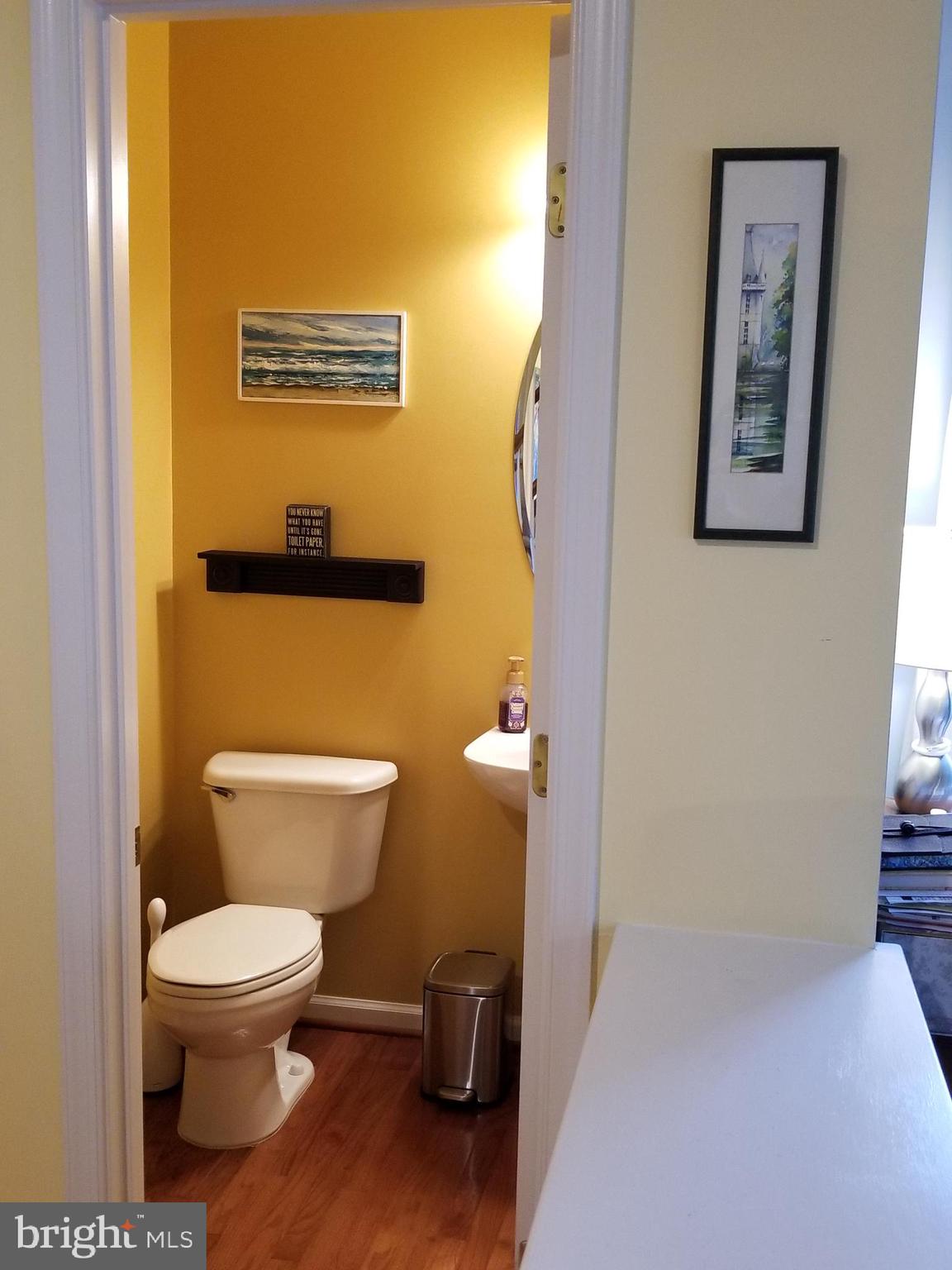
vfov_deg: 67.3
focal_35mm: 26
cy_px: 635
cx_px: 476
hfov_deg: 53.1
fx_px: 953
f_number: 1.7
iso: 160
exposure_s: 1/24
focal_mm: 4.25
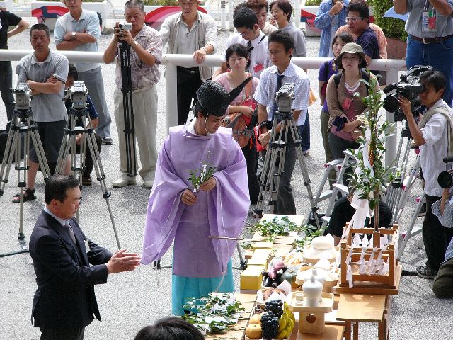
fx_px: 2172
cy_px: 170
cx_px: 226
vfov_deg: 8.9
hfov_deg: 11.9
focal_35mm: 166
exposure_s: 1/1000
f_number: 2.8
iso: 100
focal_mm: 27.6
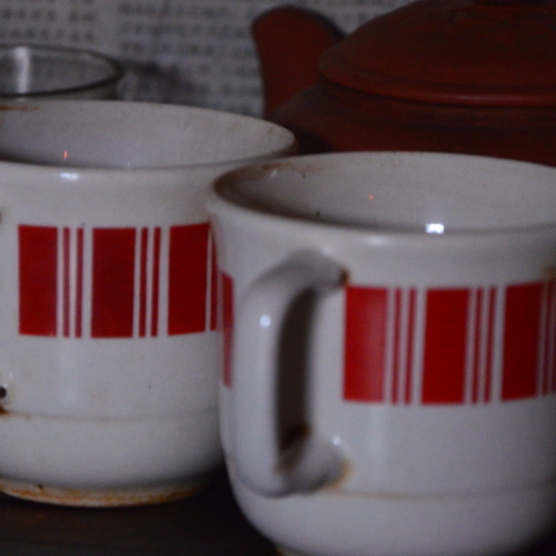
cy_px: 244
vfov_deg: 6.3
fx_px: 5050
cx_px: 315
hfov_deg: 6.3
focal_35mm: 278
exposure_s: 1/30
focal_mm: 105
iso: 2500
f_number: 5.6
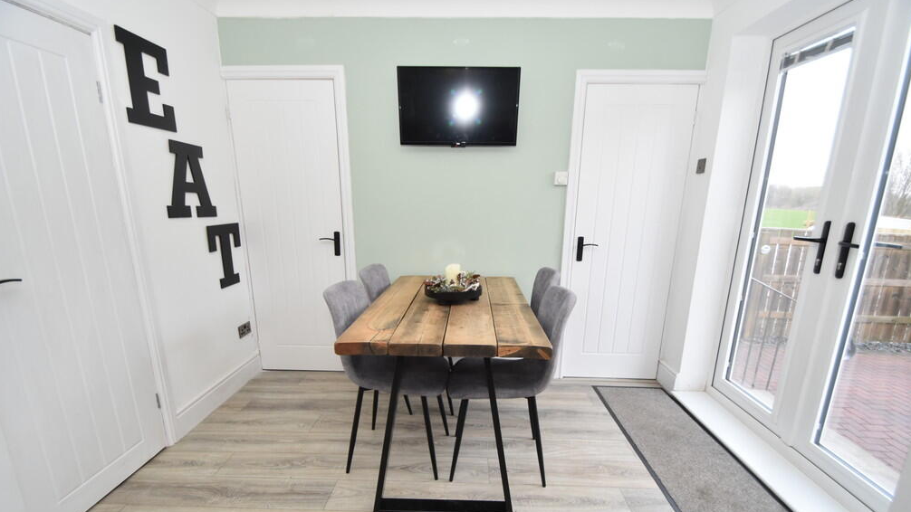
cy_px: 297
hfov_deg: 99.4
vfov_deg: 66.7
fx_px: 387
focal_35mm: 16
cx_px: 458
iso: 800
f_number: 4.5
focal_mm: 10
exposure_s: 1/80
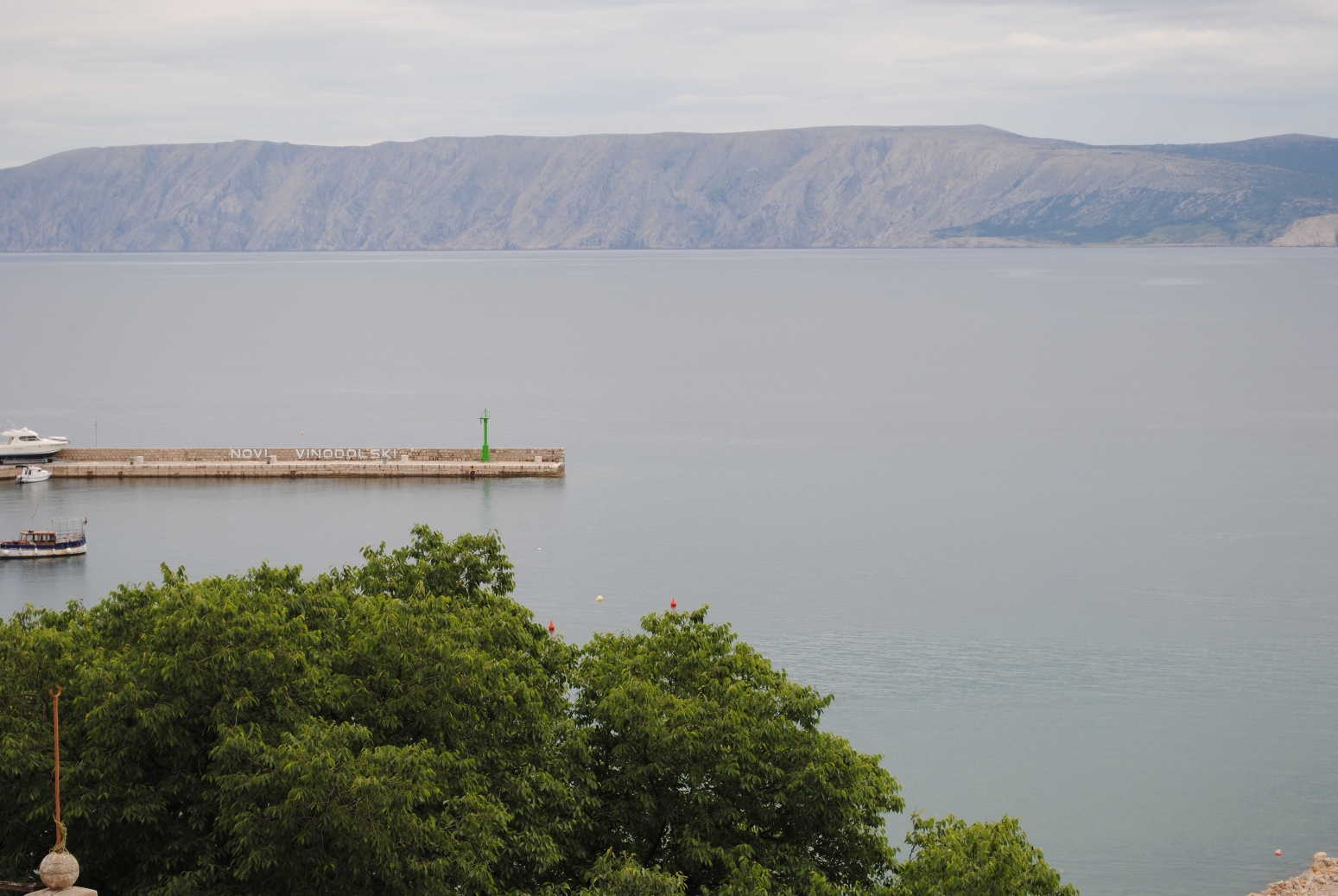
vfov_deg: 16.6
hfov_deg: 24.6
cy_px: 448
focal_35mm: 82
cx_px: 669
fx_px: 3070
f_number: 7.1
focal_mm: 55
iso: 100
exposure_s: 1/200
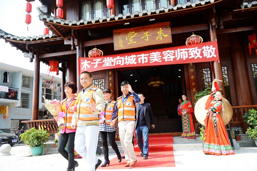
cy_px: 86
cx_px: 128
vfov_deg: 43.5
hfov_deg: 62.0
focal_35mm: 30
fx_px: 214
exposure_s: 1/100
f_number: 4
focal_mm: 30
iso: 100
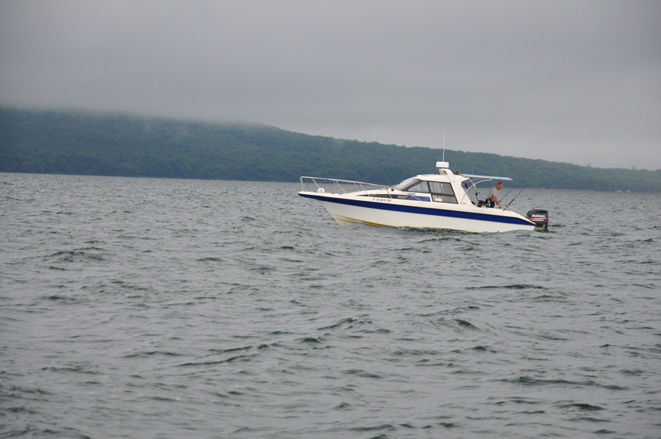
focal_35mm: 158
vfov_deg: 8.7
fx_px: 2889
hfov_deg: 13.1
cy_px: 220
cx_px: 330
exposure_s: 1/200
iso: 400
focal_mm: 105
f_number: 8
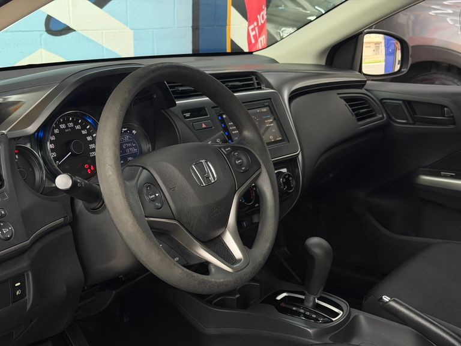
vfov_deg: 30.3
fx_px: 639
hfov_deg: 39.7
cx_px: 230
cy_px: 173
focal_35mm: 48
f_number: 1.78
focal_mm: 6.76
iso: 250
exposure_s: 1/120
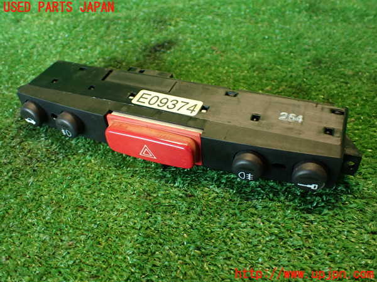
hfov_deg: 56.8
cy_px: 141
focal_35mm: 32
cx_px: 188
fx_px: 349
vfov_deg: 44.2
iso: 250
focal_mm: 5.79
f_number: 2.4
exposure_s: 1/30
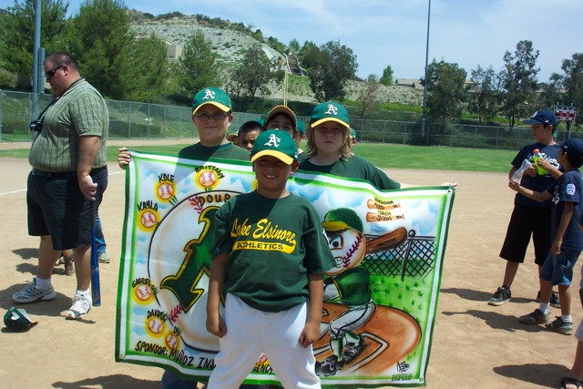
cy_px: 194
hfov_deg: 54.4
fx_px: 567
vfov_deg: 37.9
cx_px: 292
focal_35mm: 35
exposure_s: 1/250
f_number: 9.5
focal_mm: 7.5
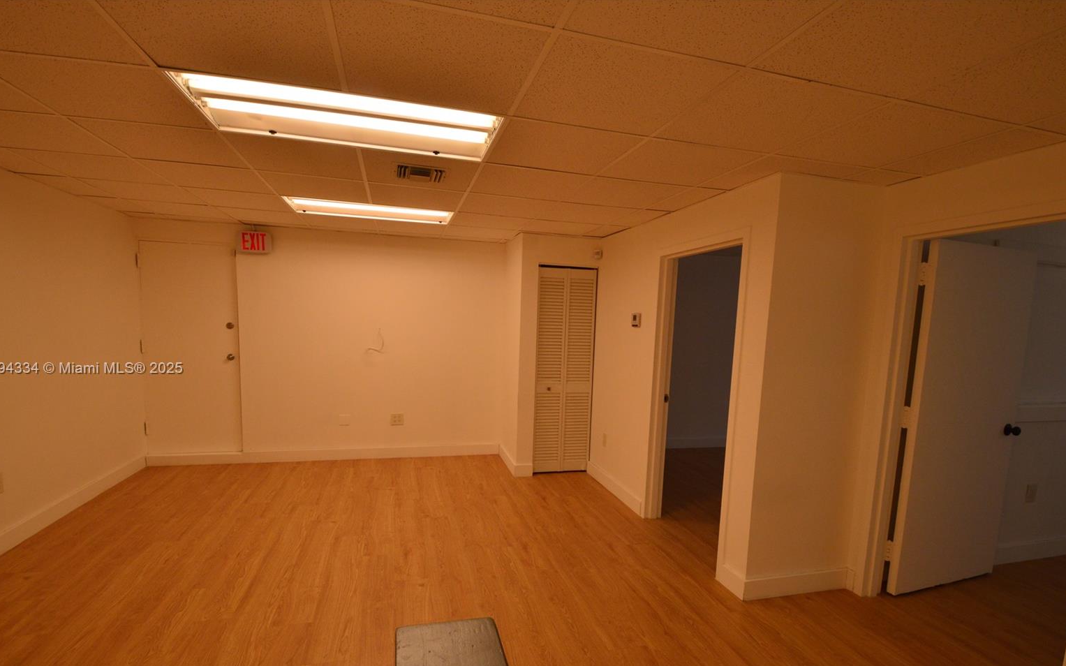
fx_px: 465
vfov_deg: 71.0
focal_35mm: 16
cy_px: 370
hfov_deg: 97.8
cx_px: 518
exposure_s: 1/100
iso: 400
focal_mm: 10
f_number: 9
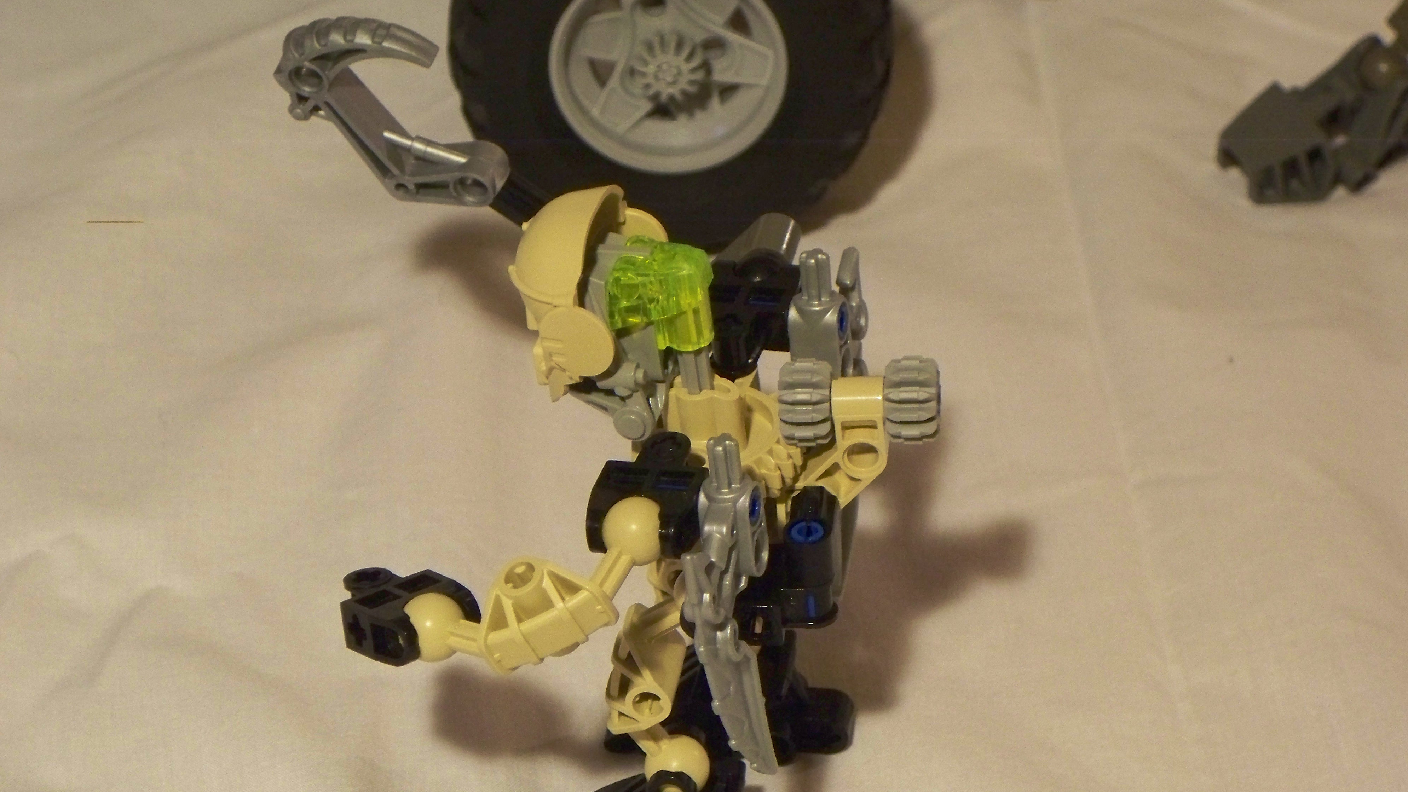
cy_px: 447
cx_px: 707
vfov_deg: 8.1
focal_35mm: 150
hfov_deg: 14.3
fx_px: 5600
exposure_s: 1/10
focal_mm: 28.83
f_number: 4.4
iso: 400
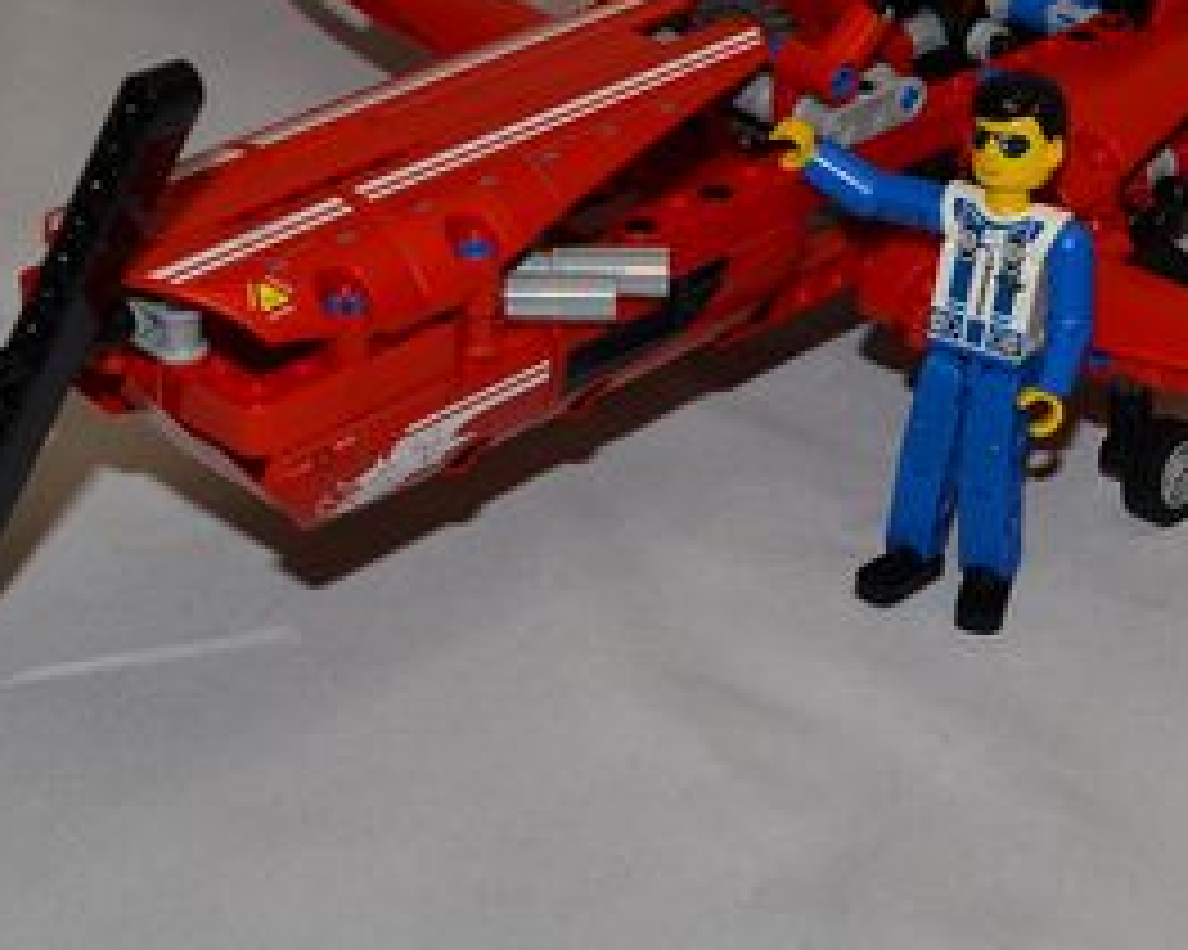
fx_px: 3585
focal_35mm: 102
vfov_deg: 14.9
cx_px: 1058
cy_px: 88
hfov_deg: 18.5
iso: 100
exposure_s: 1/125
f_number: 7.1
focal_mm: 24
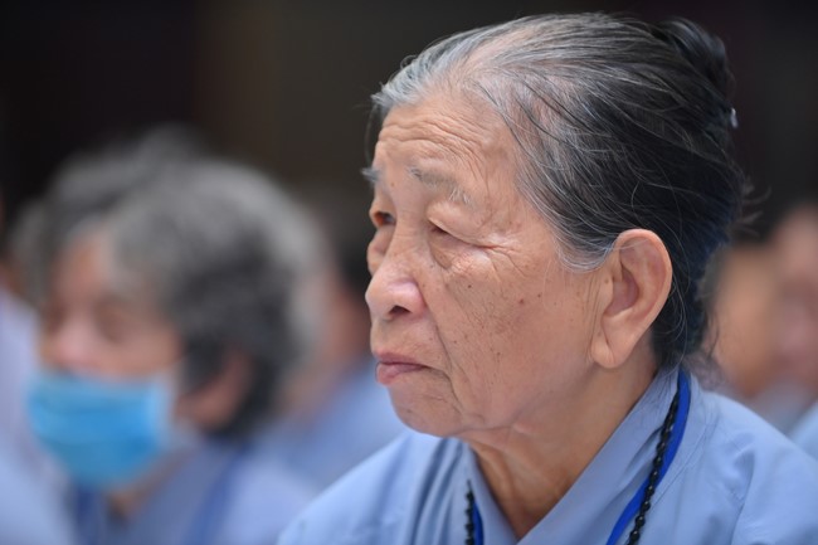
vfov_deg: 8.1
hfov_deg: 12.1
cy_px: 272
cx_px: 409
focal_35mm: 170
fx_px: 3862
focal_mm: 170
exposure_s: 1/200
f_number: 2.8
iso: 800
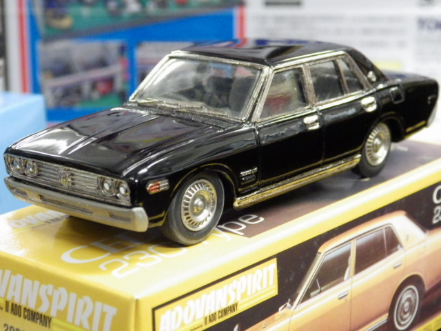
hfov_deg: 22.5
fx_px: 1108
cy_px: 166
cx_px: 220
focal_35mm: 87
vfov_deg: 17.0
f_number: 4.4
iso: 1250
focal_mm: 15.6
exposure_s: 1/30
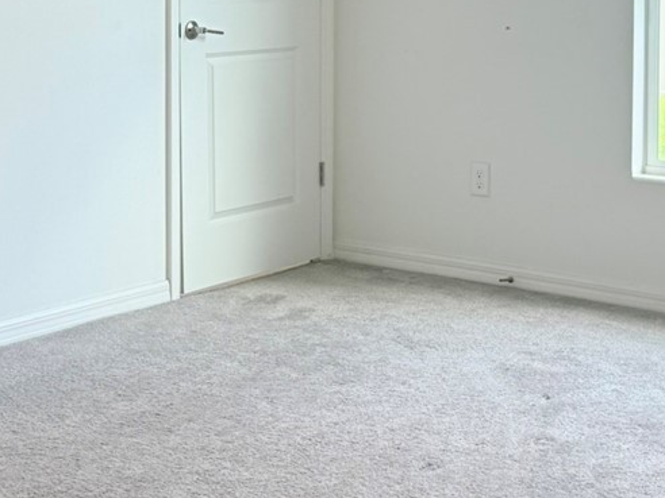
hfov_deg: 25.0
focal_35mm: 78
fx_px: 1498
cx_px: 280
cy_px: 18
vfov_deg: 18.5
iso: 125
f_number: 1.78
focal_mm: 6.76
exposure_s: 1/232
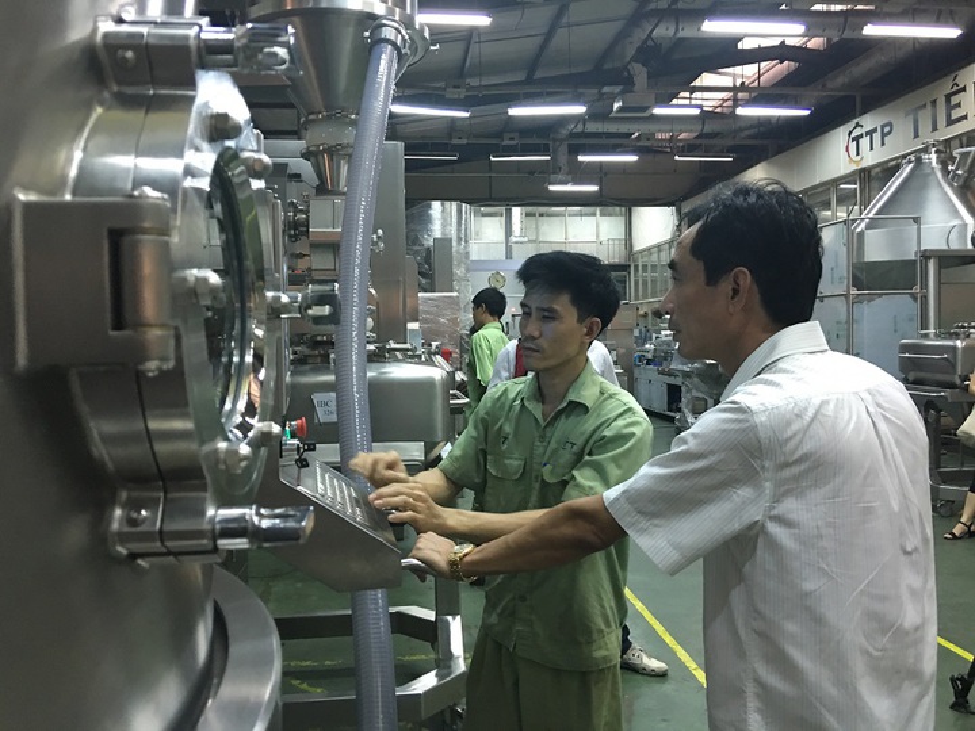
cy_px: 366
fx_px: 817
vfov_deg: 48.2
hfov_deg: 61.7
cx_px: 488
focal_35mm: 29
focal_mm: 4.15
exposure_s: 1/10
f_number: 2.2
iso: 100
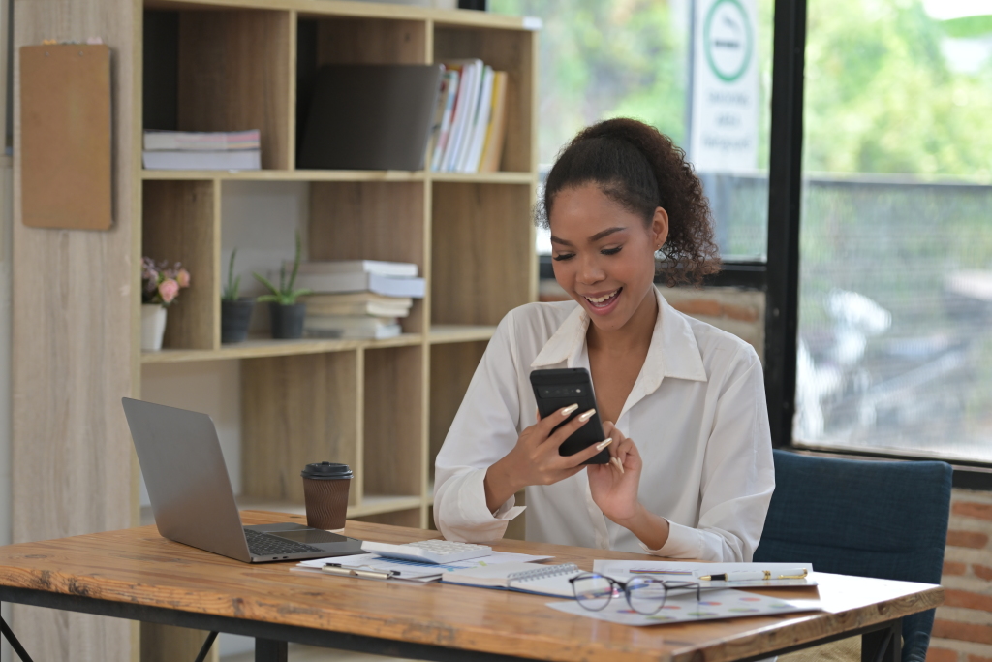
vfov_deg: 13.4
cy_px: 331
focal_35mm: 102
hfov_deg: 20.0
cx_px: 496
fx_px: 2811
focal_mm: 102
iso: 500
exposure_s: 1/500
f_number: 2.8
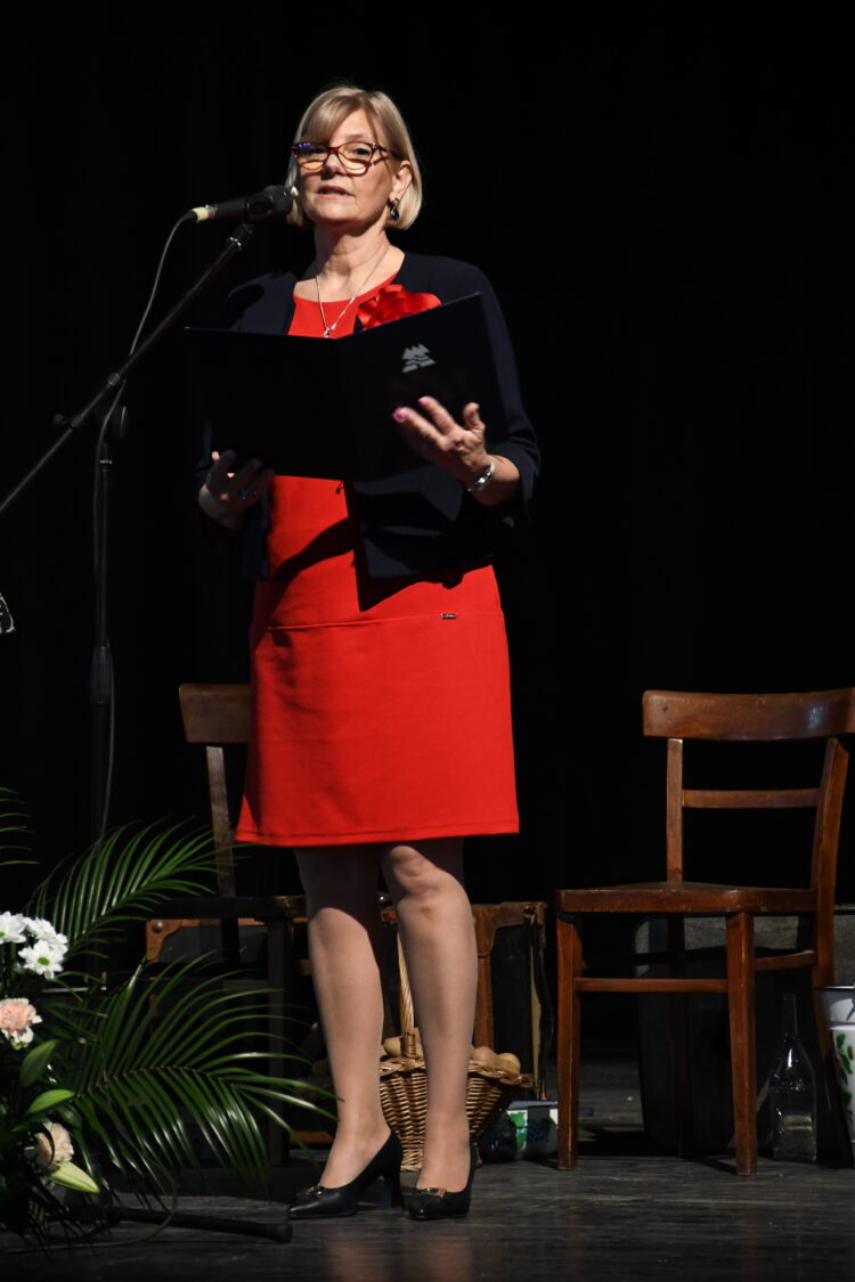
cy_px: 641
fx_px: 6519
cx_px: 428
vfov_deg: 11.2
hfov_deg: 7.5
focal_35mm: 183
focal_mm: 122
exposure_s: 1/50
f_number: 5.6
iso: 3200
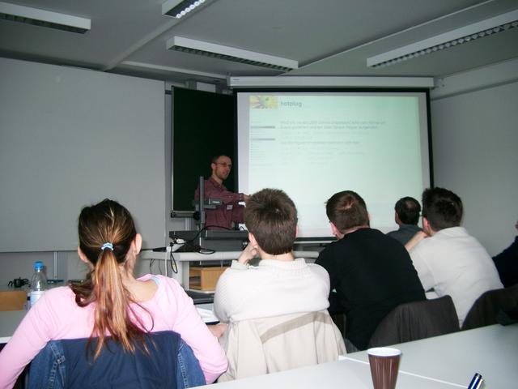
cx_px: 259
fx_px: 554
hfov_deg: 50.1
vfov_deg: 38.7
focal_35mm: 37
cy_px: 194
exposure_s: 1/60
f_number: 2.6
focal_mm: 7.6
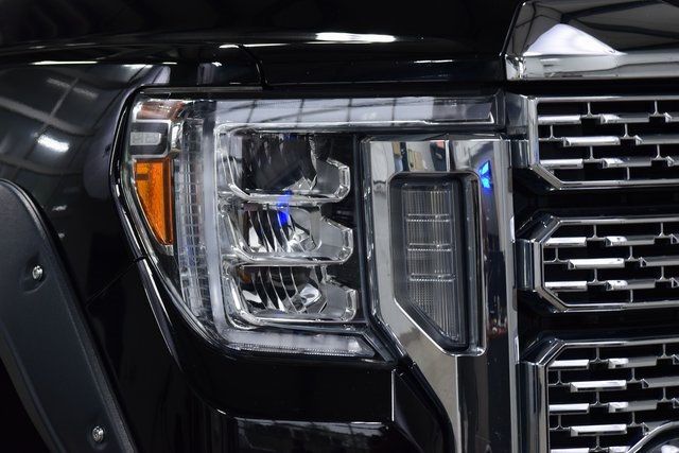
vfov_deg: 13.0
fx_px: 1981
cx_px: 340
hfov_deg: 19.5
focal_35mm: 105
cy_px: 226
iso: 640
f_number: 7.1
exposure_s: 1/30
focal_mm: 70
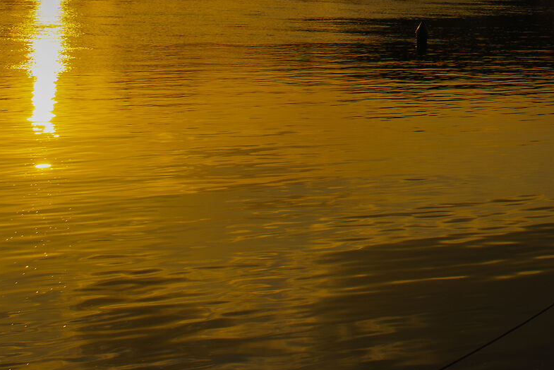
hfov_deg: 17.2
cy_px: -171
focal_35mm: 110
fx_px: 1693
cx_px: 764
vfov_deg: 11.9
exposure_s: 1/500
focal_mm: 24
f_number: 8
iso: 200
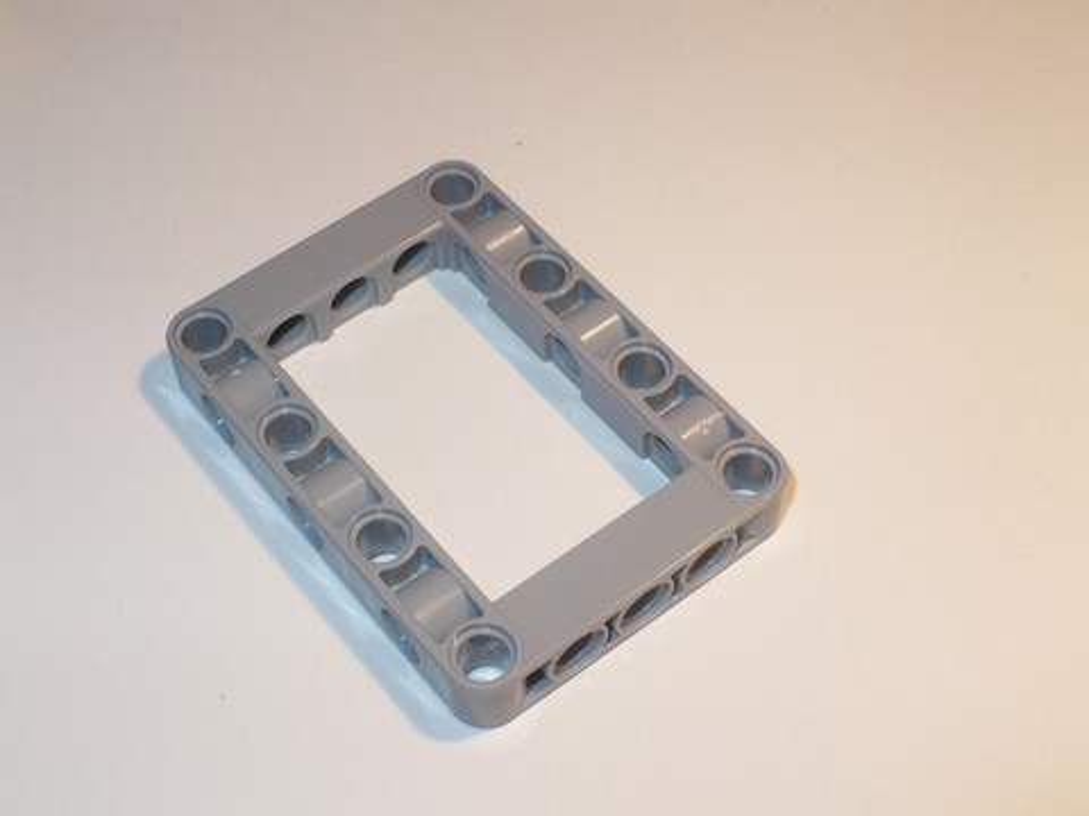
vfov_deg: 26.6
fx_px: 1730
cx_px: 544
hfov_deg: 34.9
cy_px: 408
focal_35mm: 55
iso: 100
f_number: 2.8
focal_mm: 6.1
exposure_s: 1/80
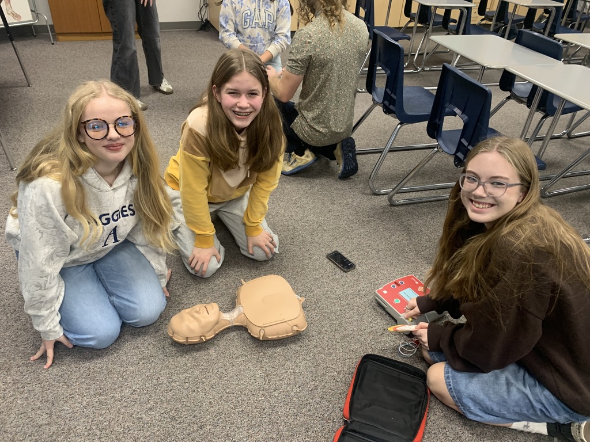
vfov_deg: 53.1
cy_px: 221
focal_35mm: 26
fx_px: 443
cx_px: 295
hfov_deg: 67.3
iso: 200
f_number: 1.8
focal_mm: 4.25
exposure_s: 1/60
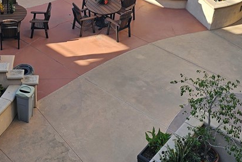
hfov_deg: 33.1
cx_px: 79
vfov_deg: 21.5
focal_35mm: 60
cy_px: -15
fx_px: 403
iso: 10
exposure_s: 1/211
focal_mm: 6.3
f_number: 1.7
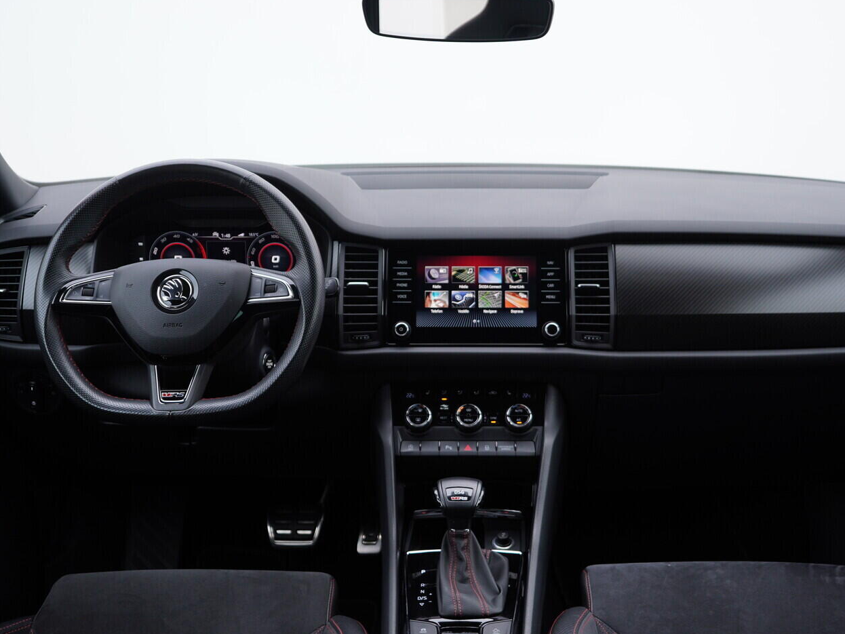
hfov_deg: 46.7
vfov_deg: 36.0
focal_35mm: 40
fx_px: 977
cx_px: 465
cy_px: 323
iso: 125
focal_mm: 24
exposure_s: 1/40
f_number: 2.8
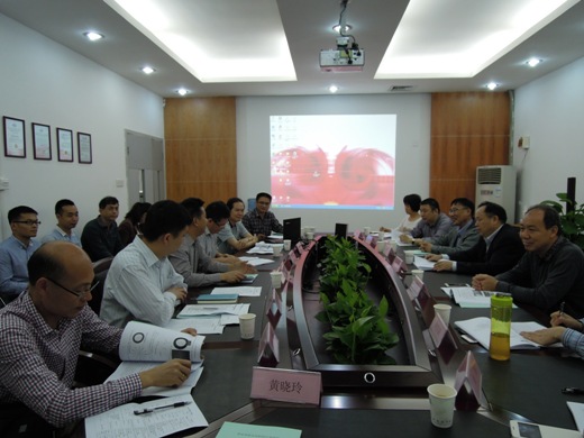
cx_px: 292
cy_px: 219
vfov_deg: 56.8
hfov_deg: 71.6
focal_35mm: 24
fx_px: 405
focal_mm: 4.3
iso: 180
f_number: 2.8
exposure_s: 1/30
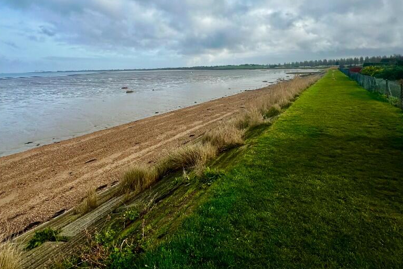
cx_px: 194
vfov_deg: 65.5
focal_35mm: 18
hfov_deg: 90.0
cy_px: 88
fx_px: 202
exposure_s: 1/1468
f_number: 1.8
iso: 32
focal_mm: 1.57
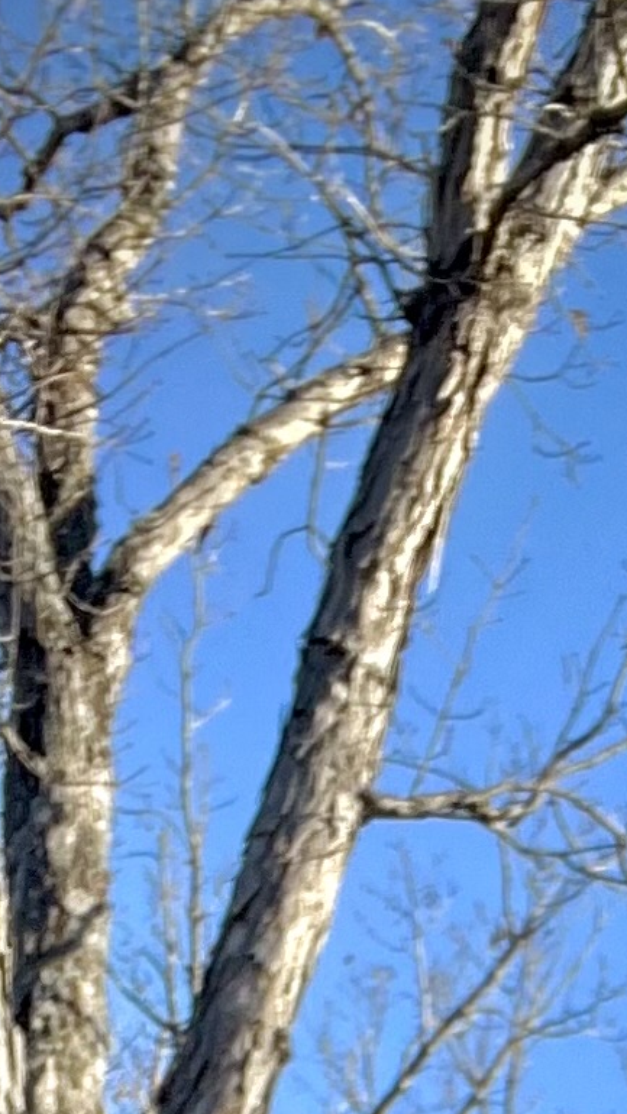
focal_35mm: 131
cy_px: 2202
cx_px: 935
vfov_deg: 13.9
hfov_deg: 9.0
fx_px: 3873
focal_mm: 2.71
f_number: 2.2
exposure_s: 1/158
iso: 25
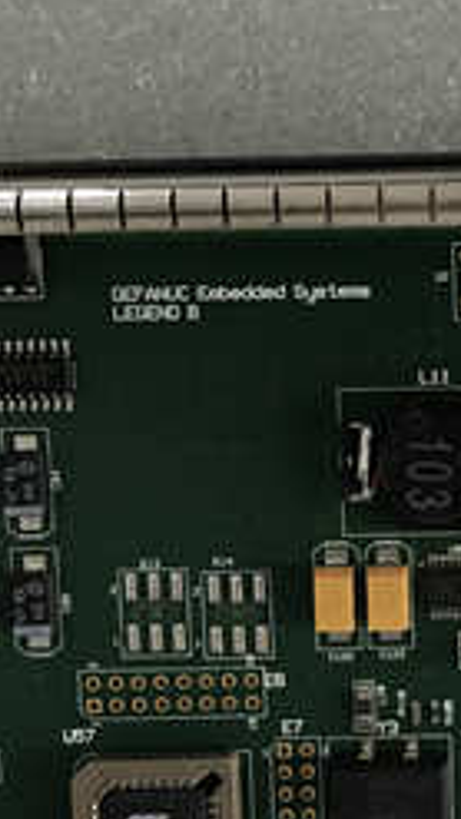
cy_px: 570
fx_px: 1608
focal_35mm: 74
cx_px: 541
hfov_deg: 15.8
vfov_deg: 28.3
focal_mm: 3.99
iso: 32
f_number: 1.8
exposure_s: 1/33
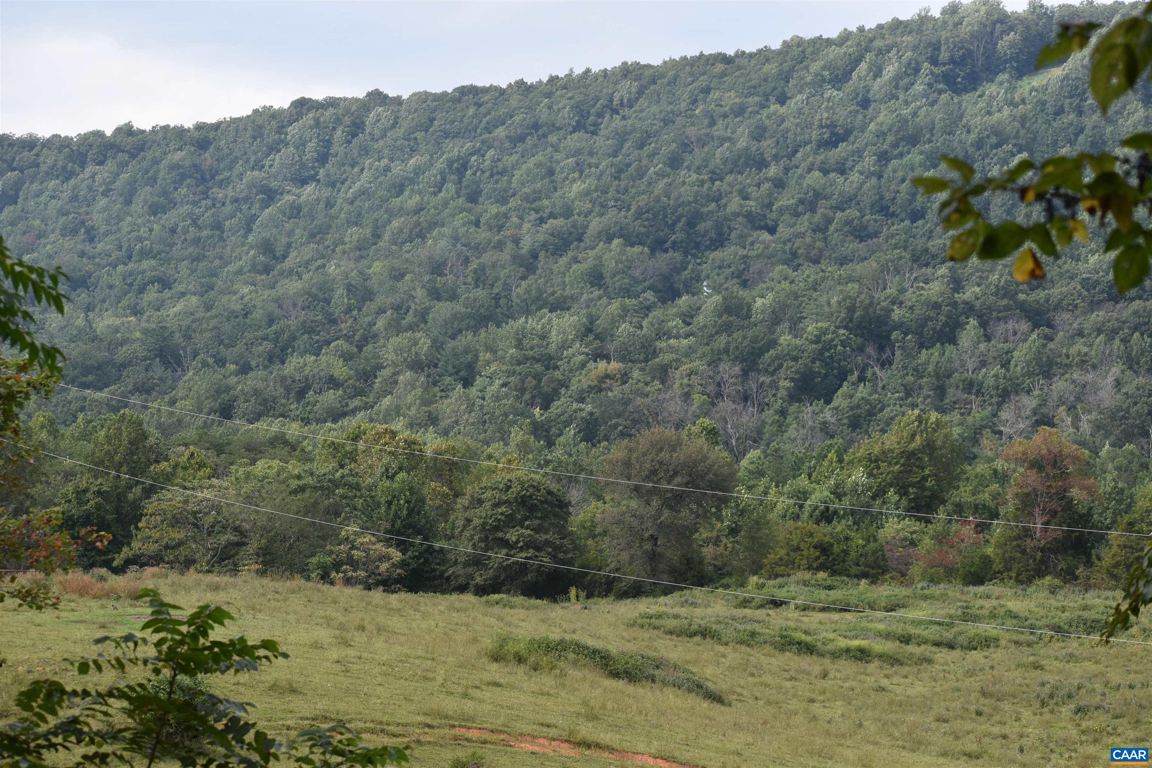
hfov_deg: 19.5
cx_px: 576
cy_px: 384
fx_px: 3360
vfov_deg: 13.0
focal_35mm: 105
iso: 200
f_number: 5.6
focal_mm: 70
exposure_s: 1/500
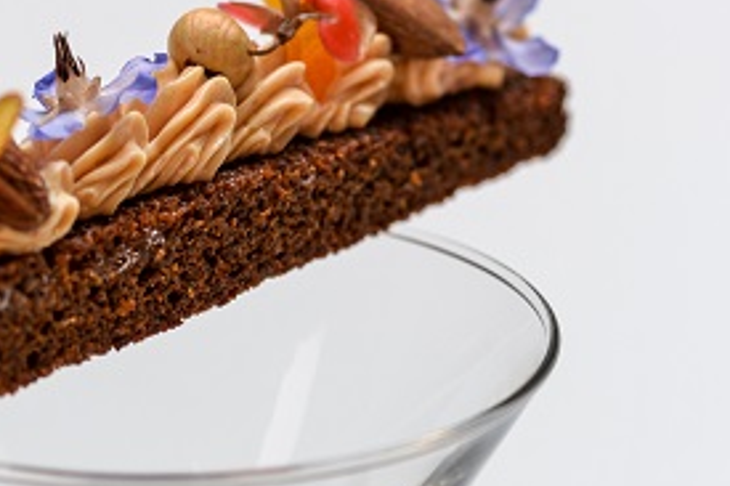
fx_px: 4641
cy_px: 331
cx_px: 72
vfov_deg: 6.0
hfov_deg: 9.0
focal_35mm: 229
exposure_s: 1/100
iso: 50
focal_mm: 105
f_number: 7.1
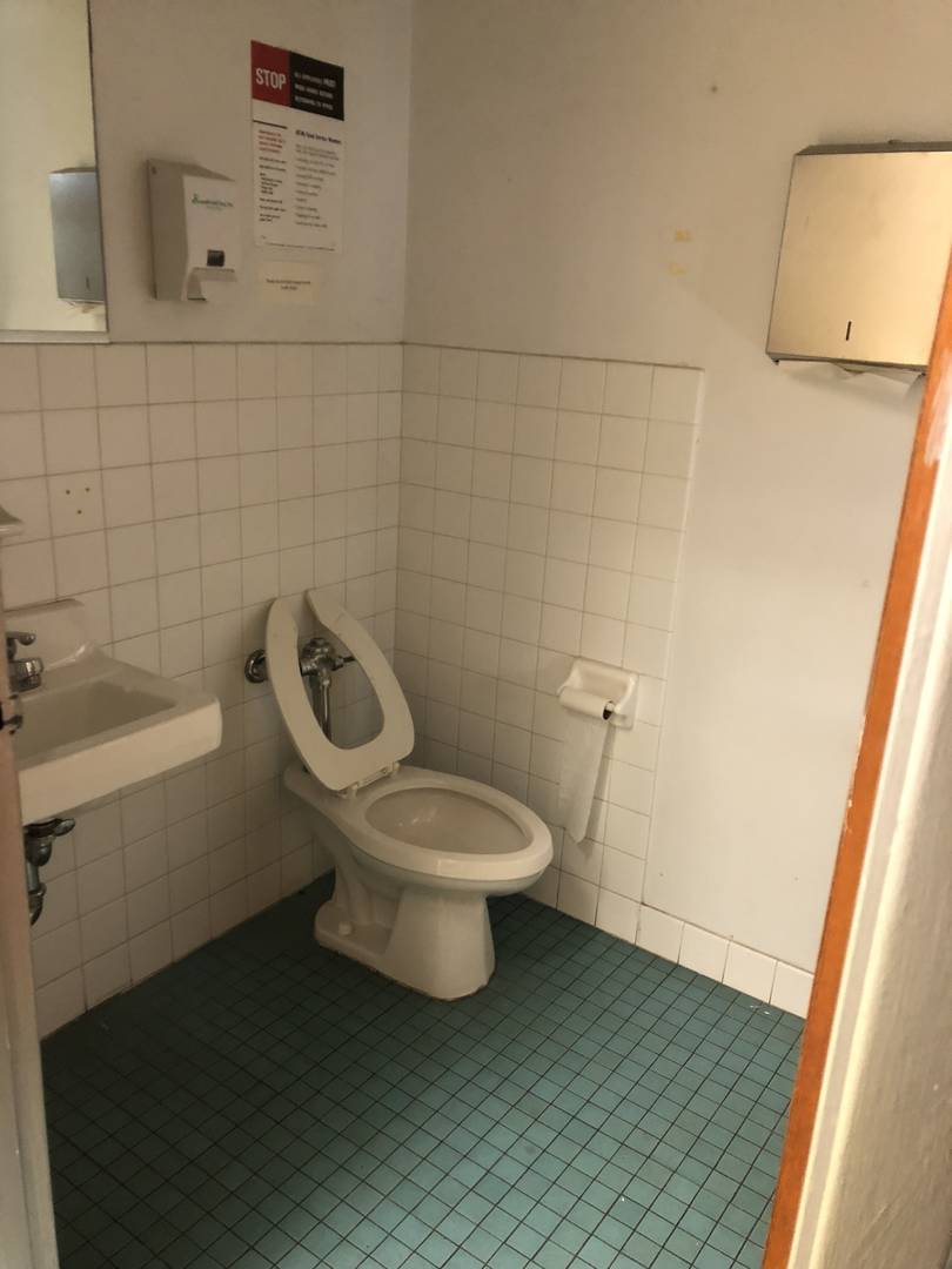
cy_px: 634
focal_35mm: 28
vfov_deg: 63.4
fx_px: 1027
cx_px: 476
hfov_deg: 49.7
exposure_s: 1/15
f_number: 1.8
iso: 100
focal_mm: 3.99
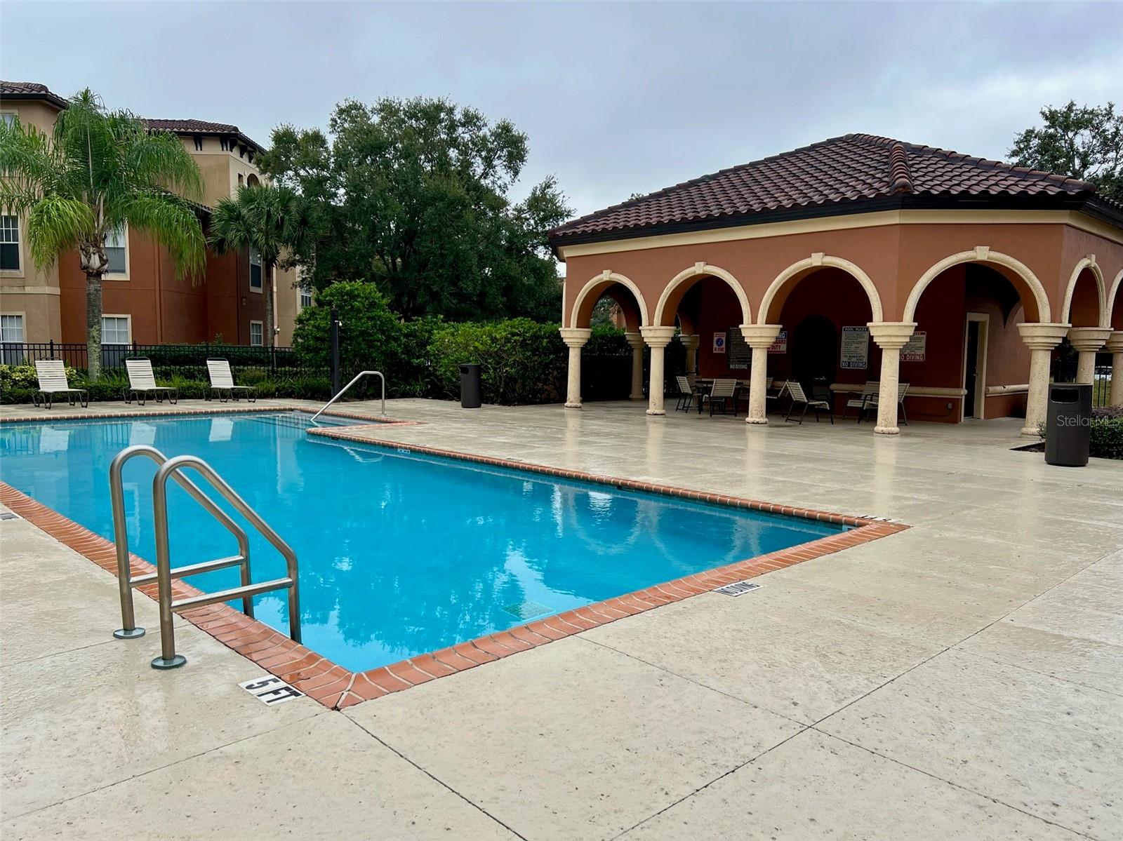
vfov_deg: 53.0
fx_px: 843
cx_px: 562
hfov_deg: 67.3
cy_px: 420
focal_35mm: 26
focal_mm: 5.7
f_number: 1.5
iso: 50
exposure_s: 1/2762
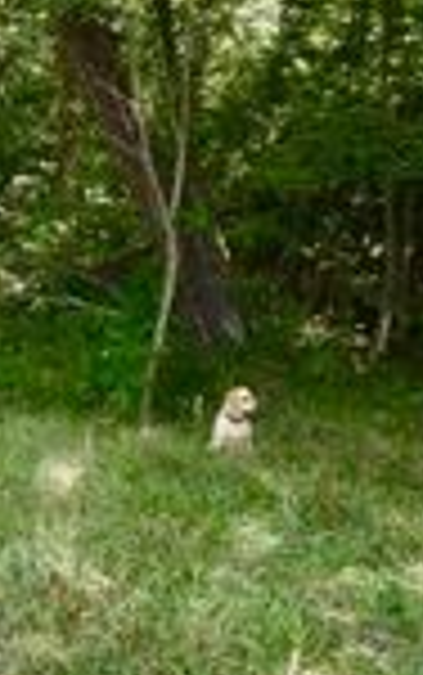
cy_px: 128
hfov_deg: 23.9
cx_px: -32
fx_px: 939
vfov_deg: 38.0
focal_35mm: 51
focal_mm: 10
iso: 125
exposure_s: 1/125
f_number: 5.6
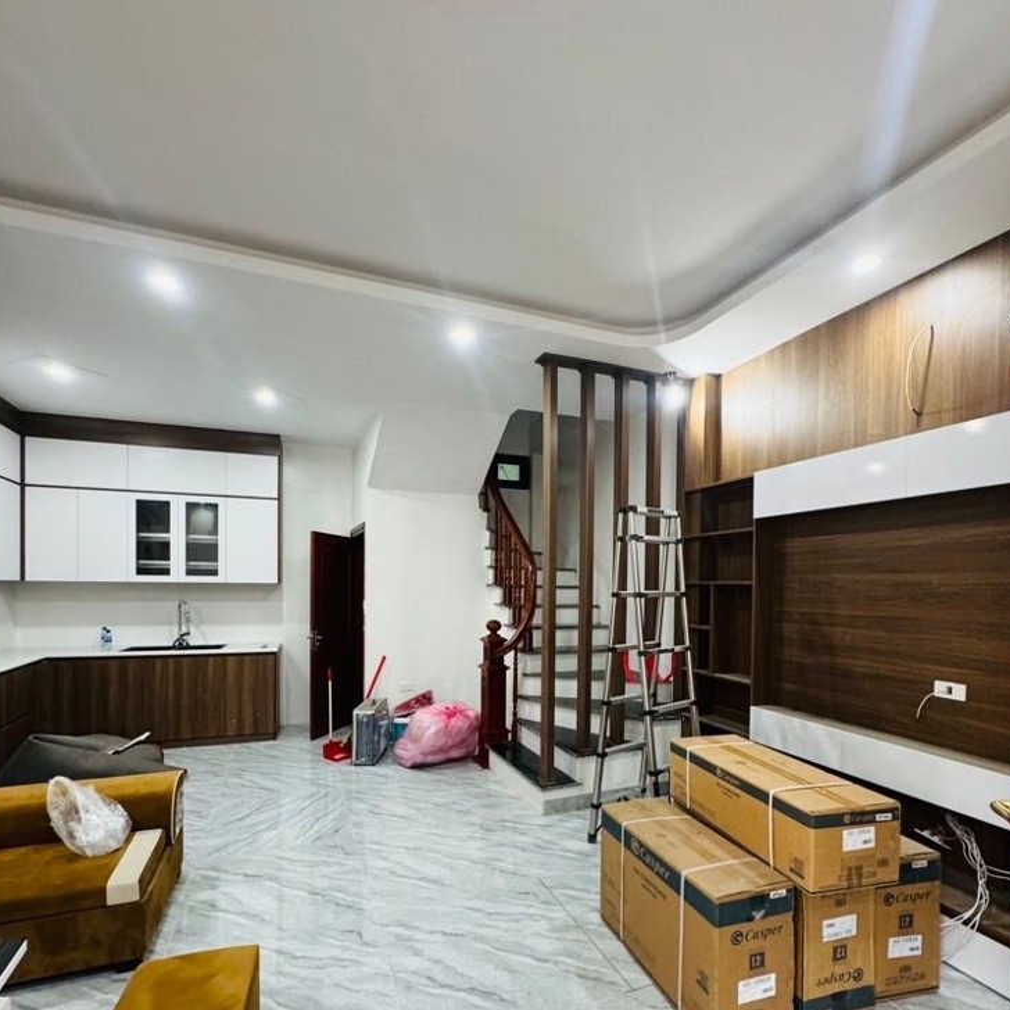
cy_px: 594
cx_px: 506
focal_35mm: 17
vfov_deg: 83.2
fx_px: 561
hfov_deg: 84.0
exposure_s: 1/60
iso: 400
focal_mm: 2.22
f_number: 2.2
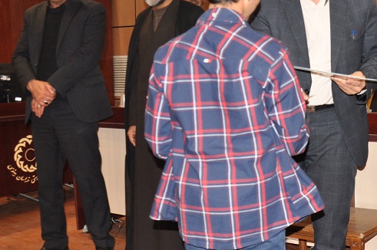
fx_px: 575
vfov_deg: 24.5
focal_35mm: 55
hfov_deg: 34.3
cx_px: 340
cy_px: 111
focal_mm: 18
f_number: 4
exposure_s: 1/60
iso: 640
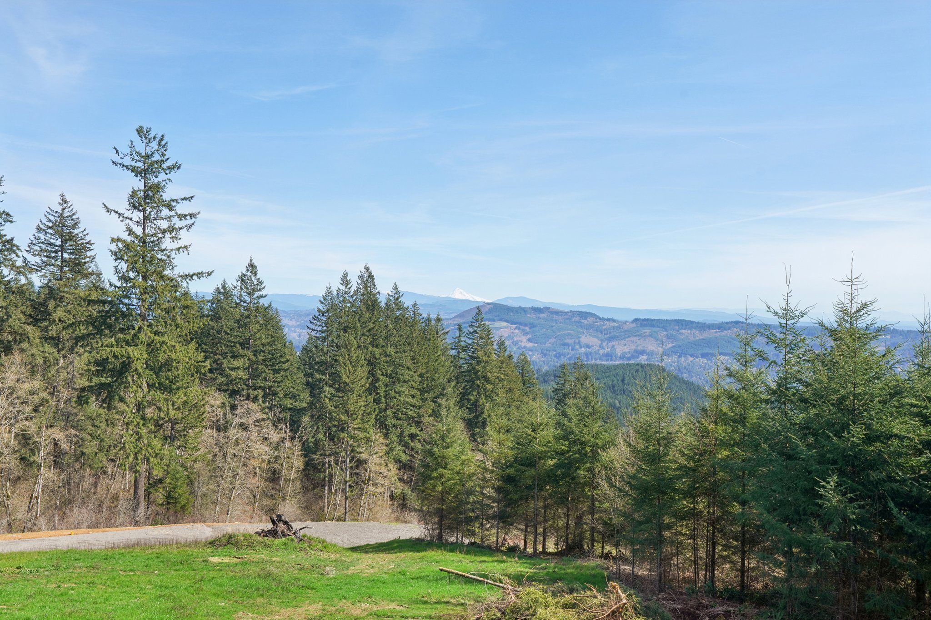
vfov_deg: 37.8
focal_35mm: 35
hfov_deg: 54.4
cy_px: 310
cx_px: 466
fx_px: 905
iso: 400
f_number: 8
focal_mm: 35
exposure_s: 1/800
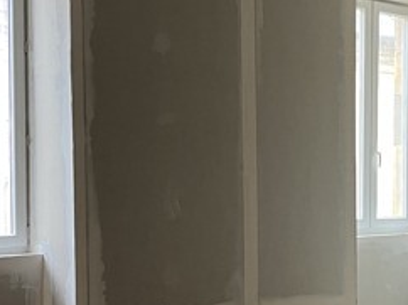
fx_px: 1013
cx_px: 359
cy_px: 207
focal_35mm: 86
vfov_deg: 17.1
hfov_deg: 22.3
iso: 160
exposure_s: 1/60
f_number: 1.6
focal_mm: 5.1
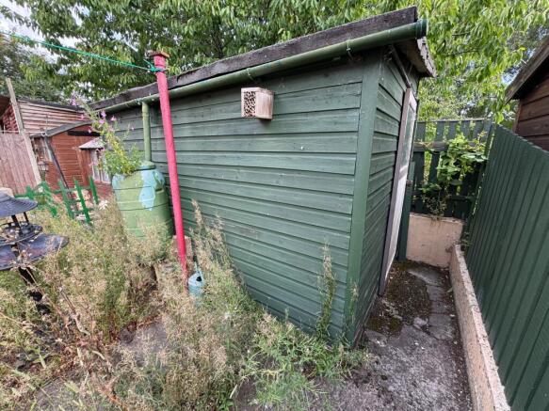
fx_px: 222
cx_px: 274
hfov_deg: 102.1
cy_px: 206
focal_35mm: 14
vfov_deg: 85.7
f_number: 2.2
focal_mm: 2.22
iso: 40
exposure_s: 1/132
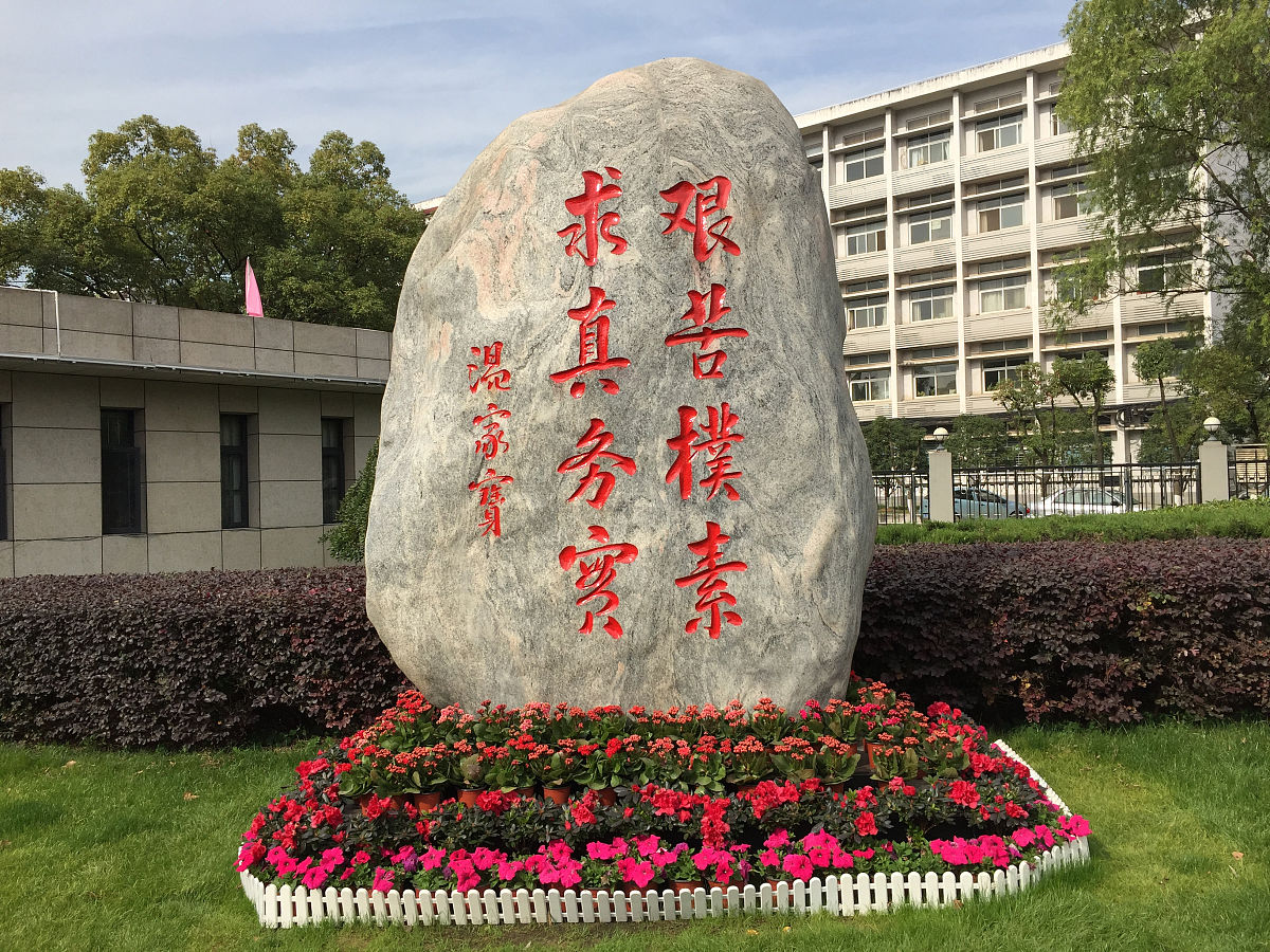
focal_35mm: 29
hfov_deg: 61.7
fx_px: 1064
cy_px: 476
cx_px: 635
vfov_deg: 48.2
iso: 32
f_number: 2.2
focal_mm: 4.15
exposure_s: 1/1721
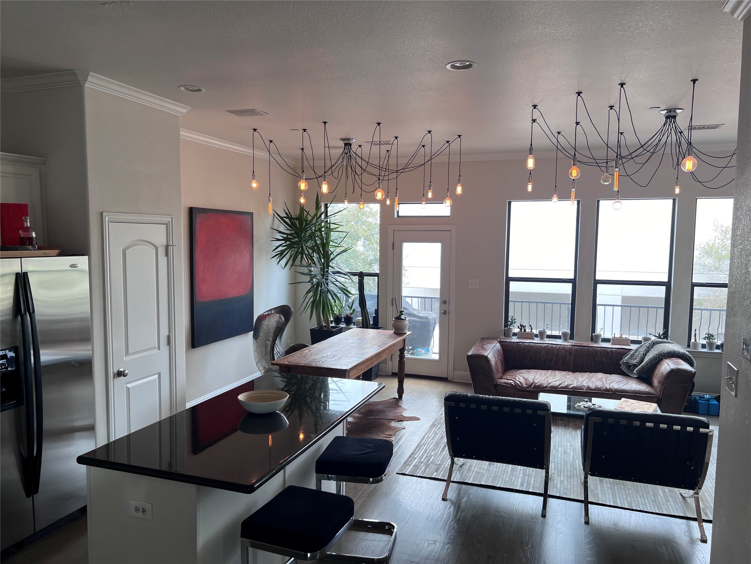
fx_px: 564
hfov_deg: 67.3
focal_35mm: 26
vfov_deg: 53.1
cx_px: 376
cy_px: 282
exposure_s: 1/120
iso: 40
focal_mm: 5.7
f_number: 1.5
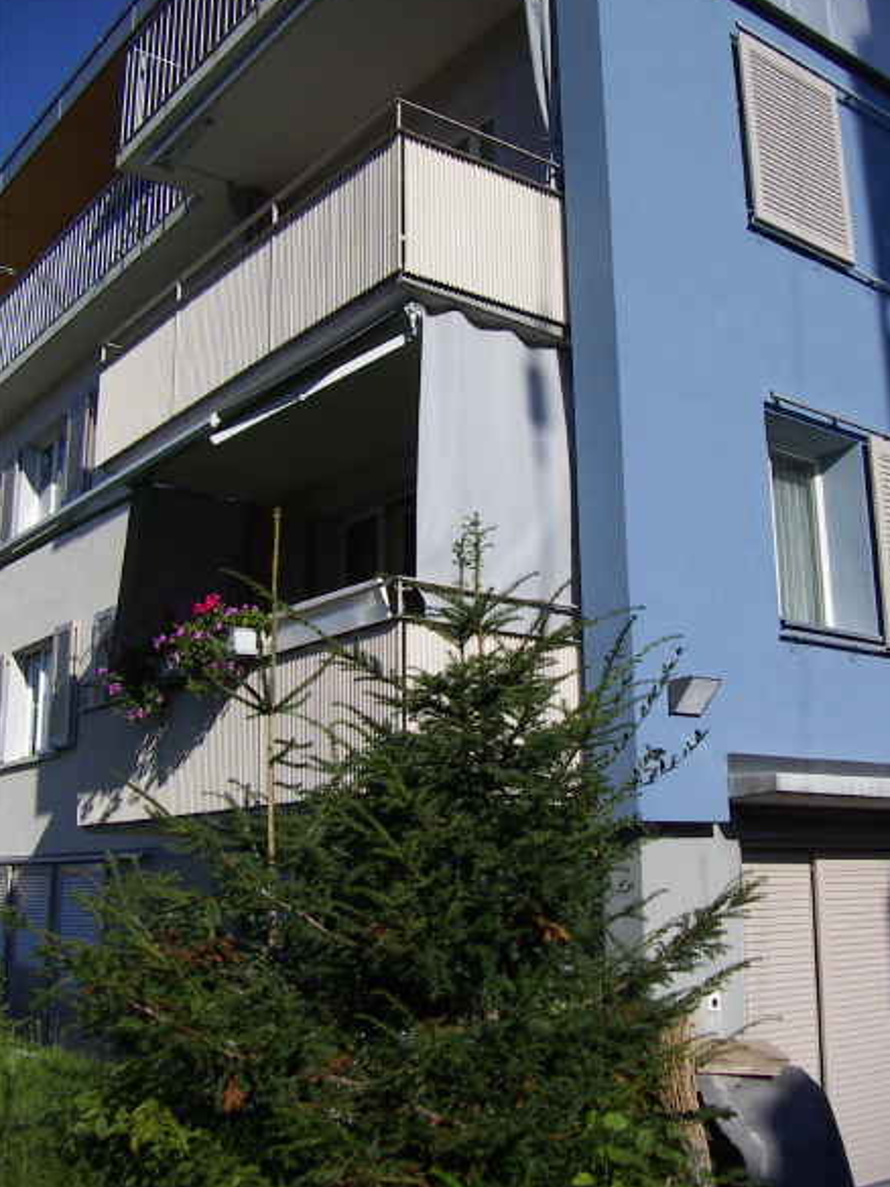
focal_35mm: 37
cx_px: 453
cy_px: 579
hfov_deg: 38.7
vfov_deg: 50.1
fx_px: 1268
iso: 50
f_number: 6.7
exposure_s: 1/320
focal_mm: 4.7
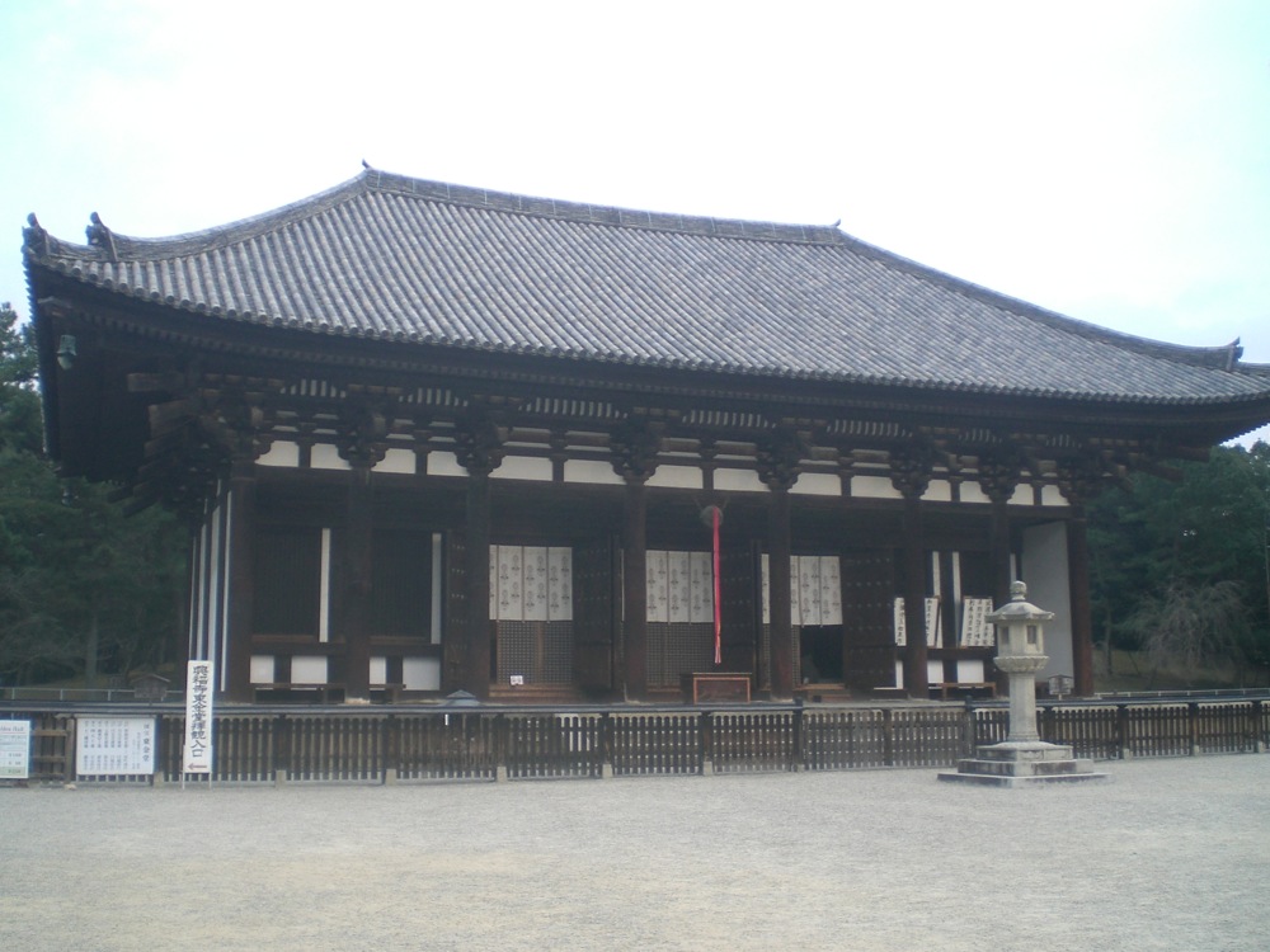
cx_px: 635
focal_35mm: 38
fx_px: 1394
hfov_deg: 49.0
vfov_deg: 37.7
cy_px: 476
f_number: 3.1
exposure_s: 1/60
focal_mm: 6.3
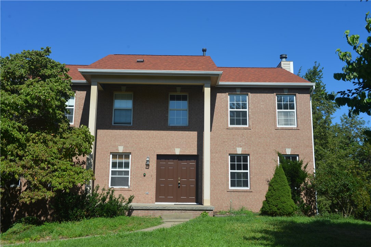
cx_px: 186
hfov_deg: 50.7
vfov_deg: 35.1
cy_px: 124
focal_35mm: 38
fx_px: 392
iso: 100
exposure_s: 1/250
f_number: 8
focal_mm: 38
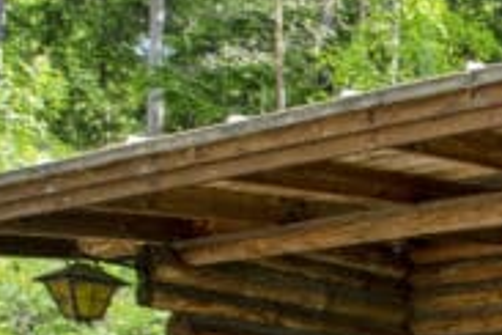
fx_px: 878
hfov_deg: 21.4
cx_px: 897
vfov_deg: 19.0
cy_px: 502
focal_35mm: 63
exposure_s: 1/200
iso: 400
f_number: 7.1
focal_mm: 10
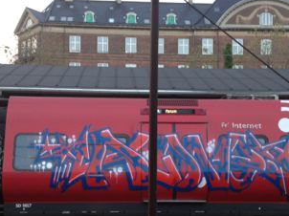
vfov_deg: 25.1
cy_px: 141
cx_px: 145
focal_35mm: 58
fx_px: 484
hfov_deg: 33.3
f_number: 2.4
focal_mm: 4.28
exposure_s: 1/20
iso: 80
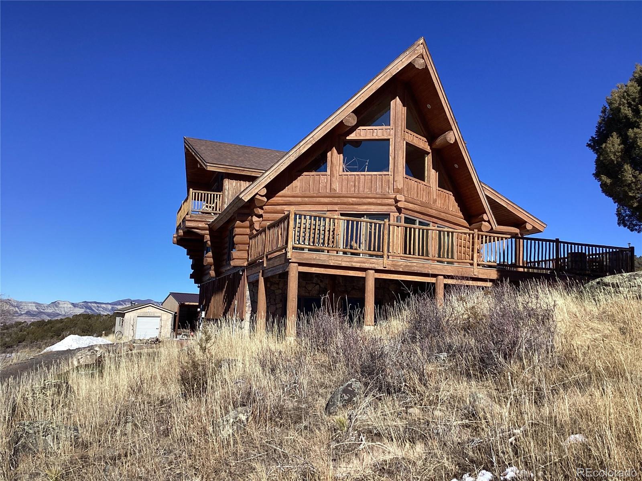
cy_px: 240
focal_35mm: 31
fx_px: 575
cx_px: 321
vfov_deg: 45.4
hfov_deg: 58.4
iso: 25
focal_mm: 3.3
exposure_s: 1/1508
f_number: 2.4
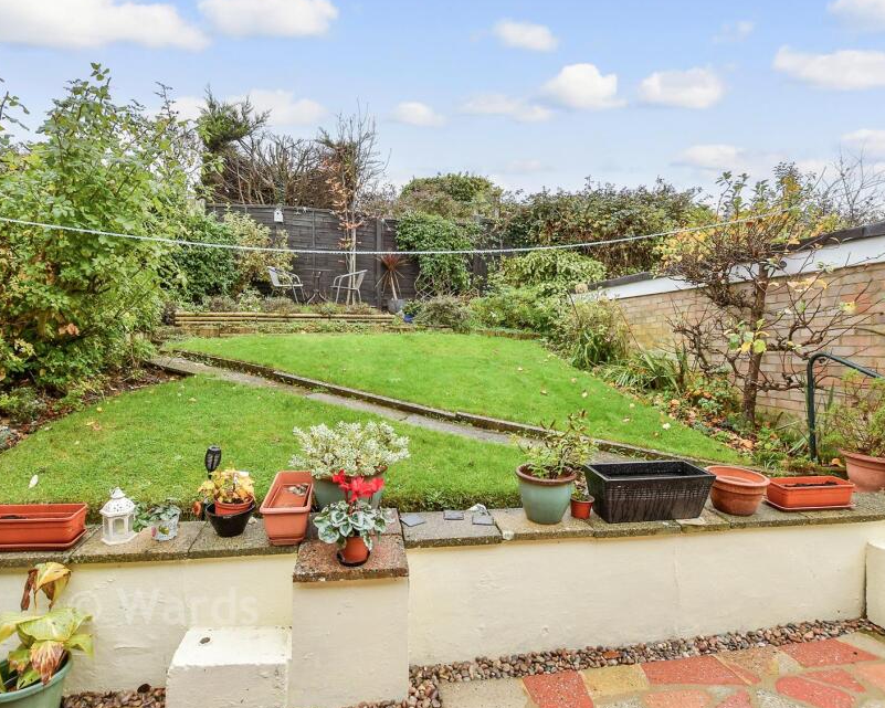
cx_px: 434
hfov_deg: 86.4
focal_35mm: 18
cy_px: 348
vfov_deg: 73.8
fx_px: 472
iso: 200
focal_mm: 10
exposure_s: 1/40
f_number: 8
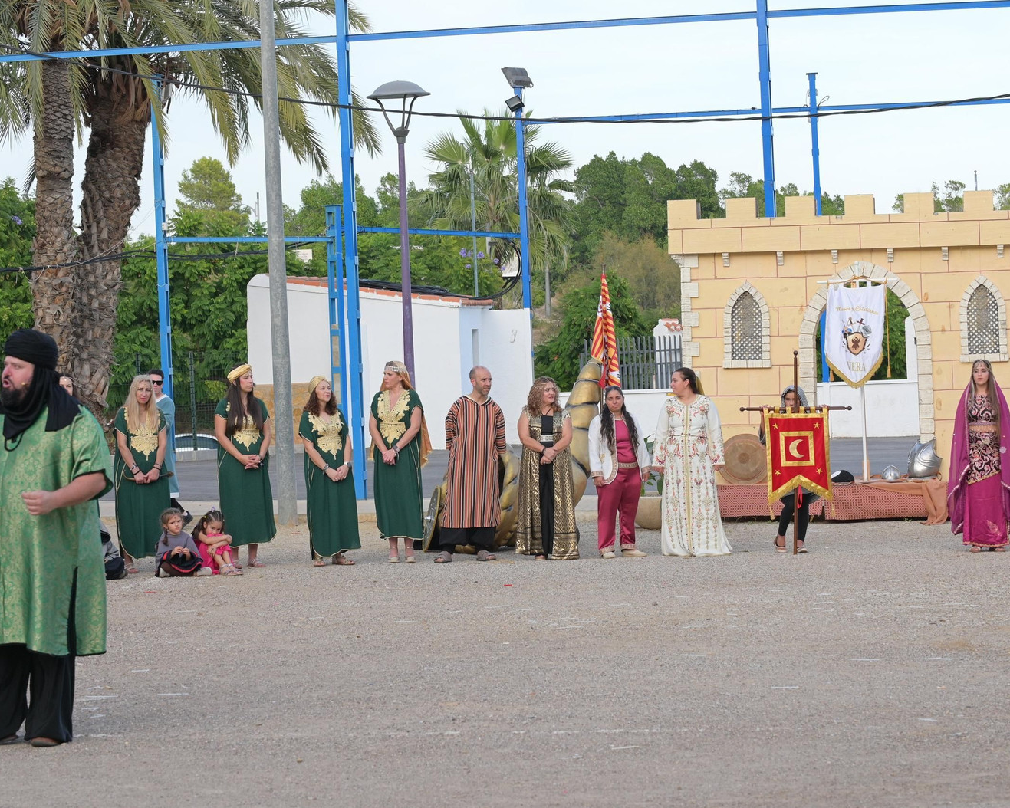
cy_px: 407
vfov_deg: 15.7
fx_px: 2930
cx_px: 502
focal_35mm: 98
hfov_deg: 19.6
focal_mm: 86
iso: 800
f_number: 7.1
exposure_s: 1/500
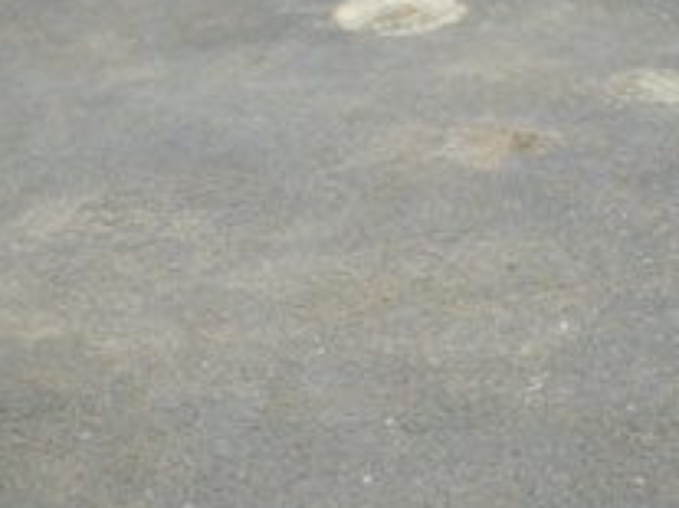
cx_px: 417
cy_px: -49
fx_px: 1274
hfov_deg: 29.7
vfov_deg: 21.4
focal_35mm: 65
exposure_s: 1/60
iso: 320
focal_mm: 5
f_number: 3.1
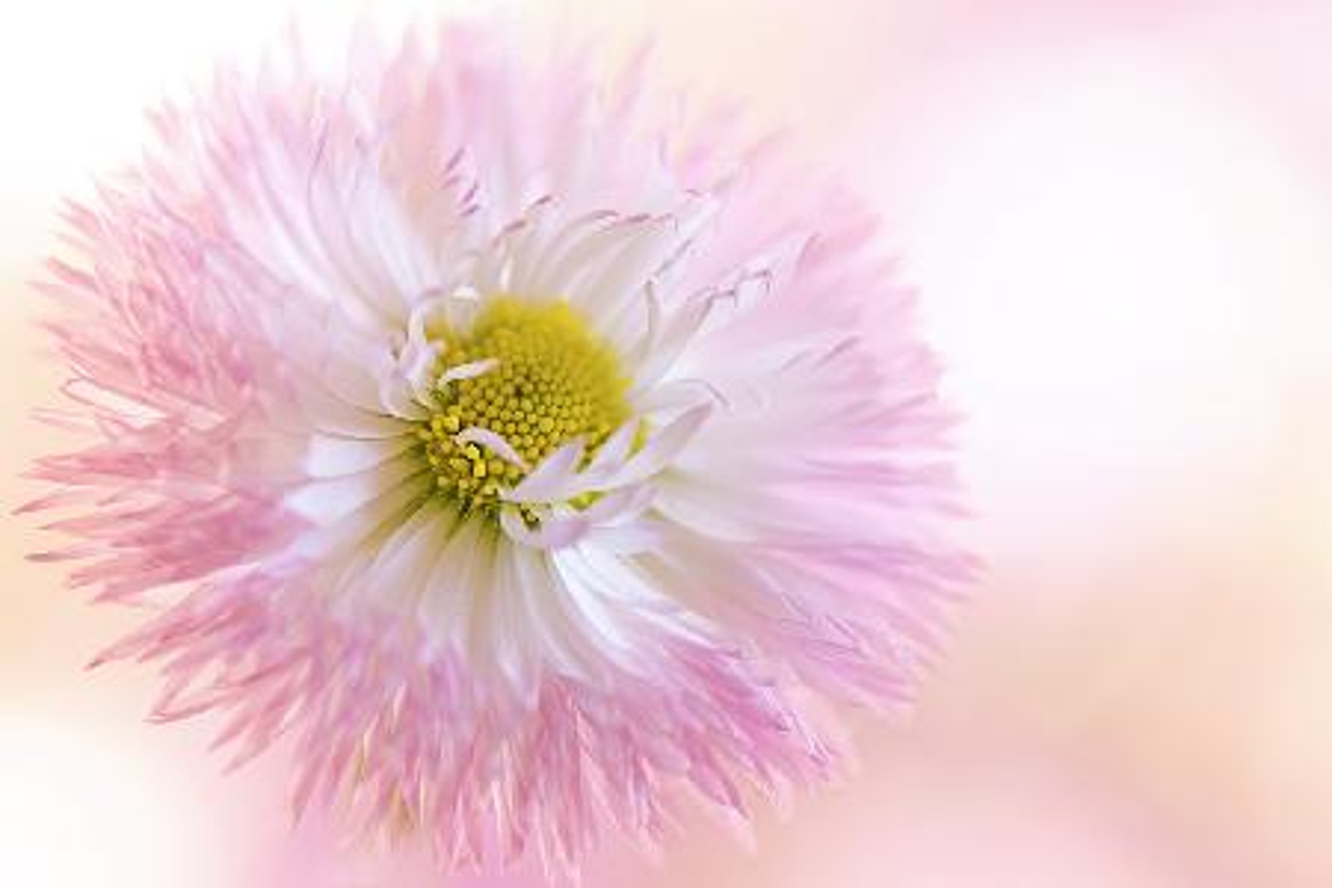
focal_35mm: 158
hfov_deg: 13.0
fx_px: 5827
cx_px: 666
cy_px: 444
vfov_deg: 8.7
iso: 200
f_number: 4
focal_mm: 105
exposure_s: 1/400
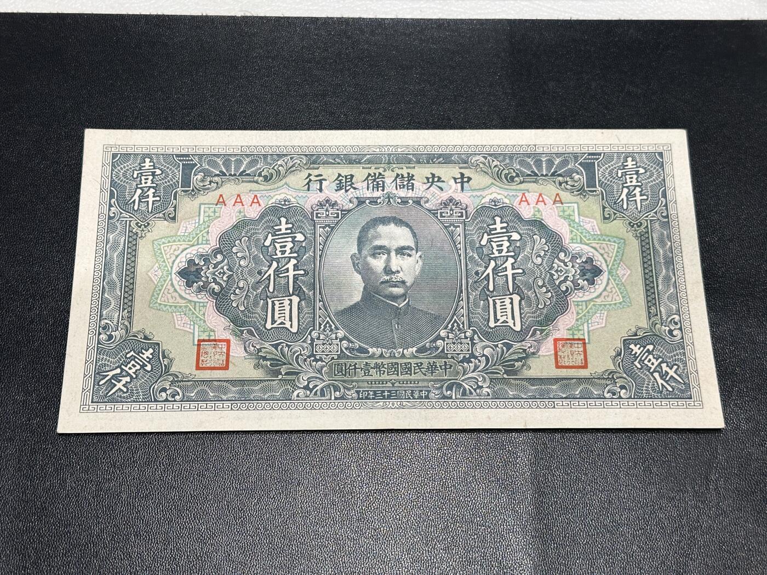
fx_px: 1064
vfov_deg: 30.3
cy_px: 288
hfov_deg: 39.7
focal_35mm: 48
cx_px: 384
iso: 100
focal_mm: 6.86
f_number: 1.78
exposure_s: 1/50
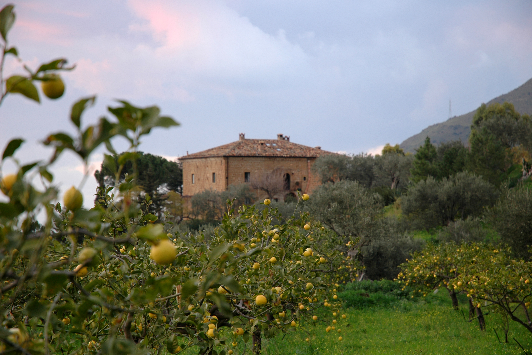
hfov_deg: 19.3
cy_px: 177
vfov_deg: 12.9
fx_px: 1566
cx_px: 266
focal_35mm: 106
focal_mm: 70
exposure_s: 1/15
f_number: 4.5
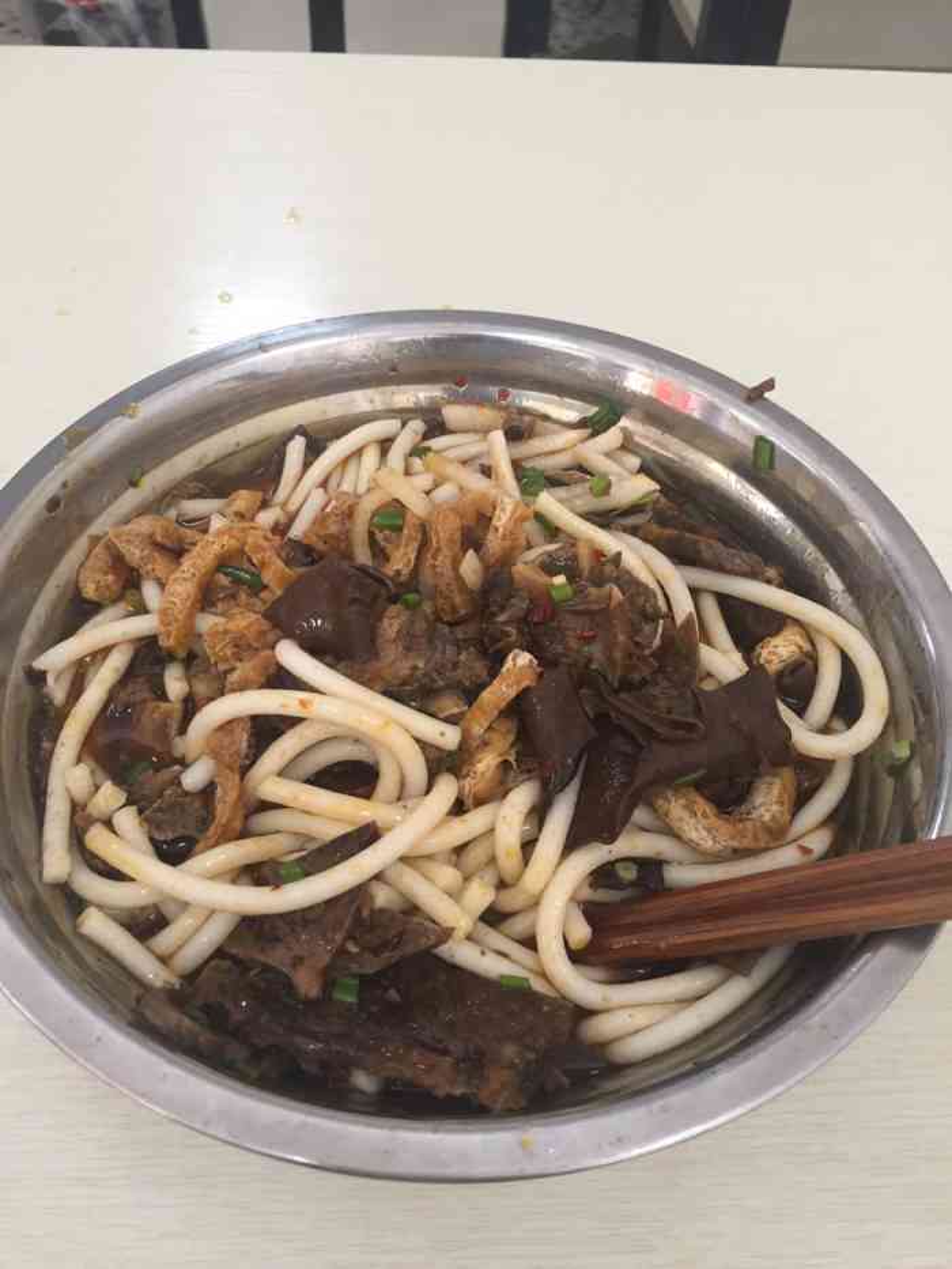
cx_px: 476
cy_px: 634
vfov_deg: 61.7
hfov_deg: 48.2
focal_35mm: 29
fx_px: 1063
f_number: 2.2
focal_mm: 4.15
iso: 100
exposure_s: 1/33
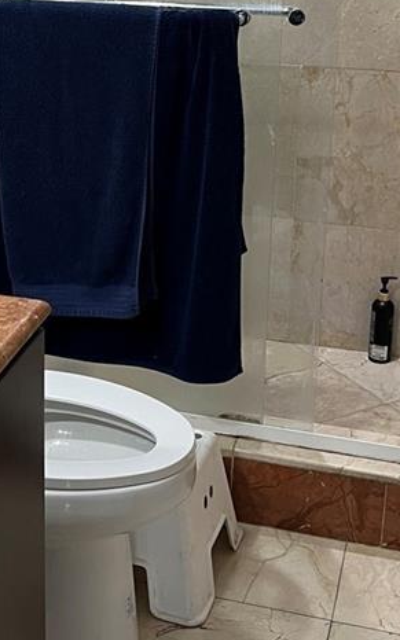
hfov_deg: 18.1
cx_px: 62
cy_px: 190
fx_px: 1239
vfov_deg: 28.7
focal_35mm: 71
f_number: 1.6
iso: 80
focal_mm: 5.1
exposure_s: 1/60
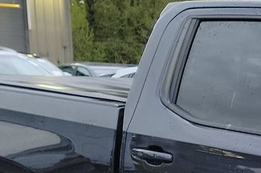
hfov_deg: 14.2
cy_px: 245
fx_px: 891
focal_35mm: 123
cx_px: 508
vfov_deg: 10.8
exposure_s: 1/59
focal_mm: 6.7
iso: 68
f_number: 1.8
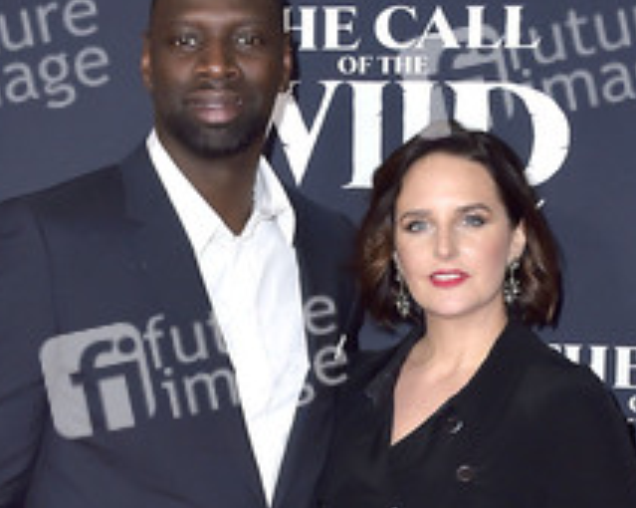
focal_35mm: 67
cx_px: 282
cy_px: 517
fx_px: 1260
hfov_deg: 28.3
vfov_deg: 21.9
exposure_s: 1/250
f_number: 7.1
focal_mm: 38
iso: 320
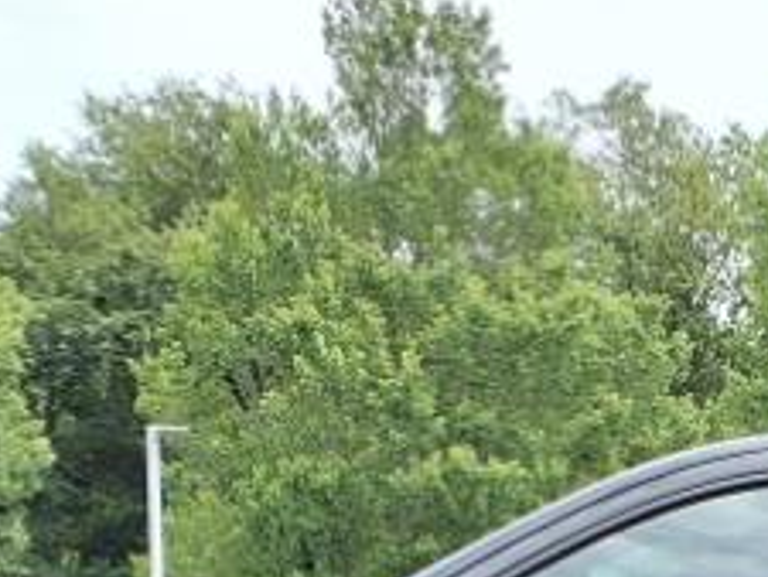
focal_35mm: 123
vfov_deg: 10.8
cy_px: 1215
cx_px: 1143
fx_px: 2730
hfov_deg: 14.9
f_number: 1.9
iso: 40
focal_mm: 3.58
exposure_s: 1/833
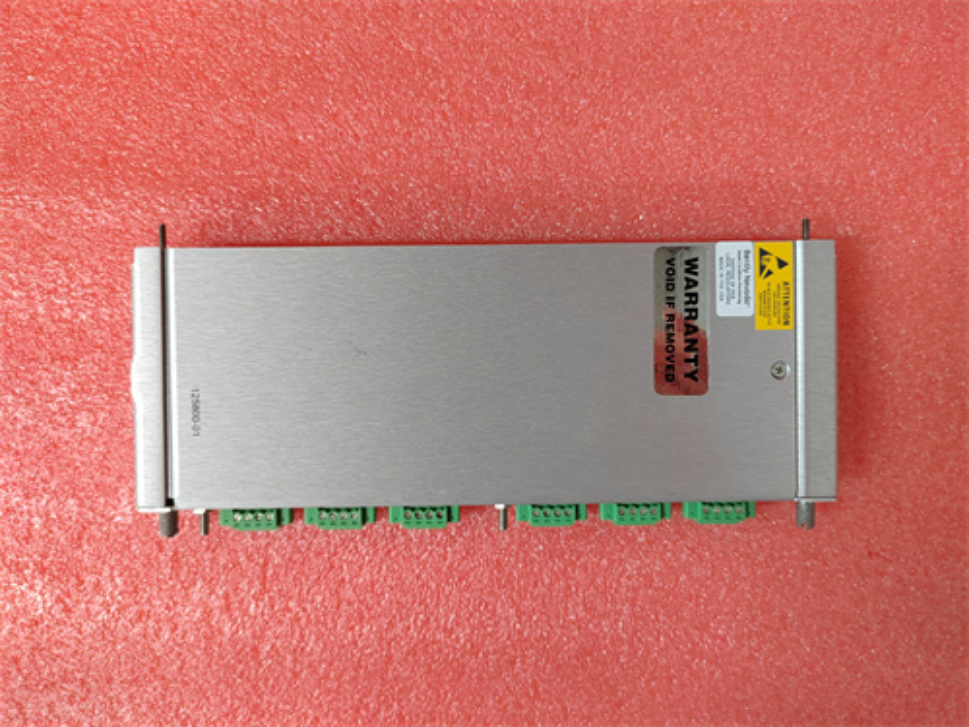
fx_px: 644
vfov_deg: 58.9
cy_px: 364
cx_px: 484
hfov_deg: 73.9
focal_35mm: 23
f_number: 1.9
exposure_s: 1/50
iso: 1719
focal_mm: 5.52
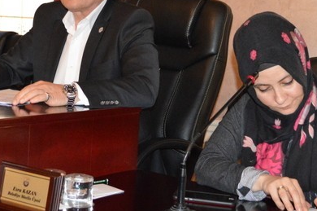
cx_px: 124
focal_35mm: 80
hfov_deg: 25.3
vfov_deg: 16.9
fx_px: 704
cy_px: 55
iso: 3200
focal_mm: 26
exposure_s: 1/60
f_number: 4.2
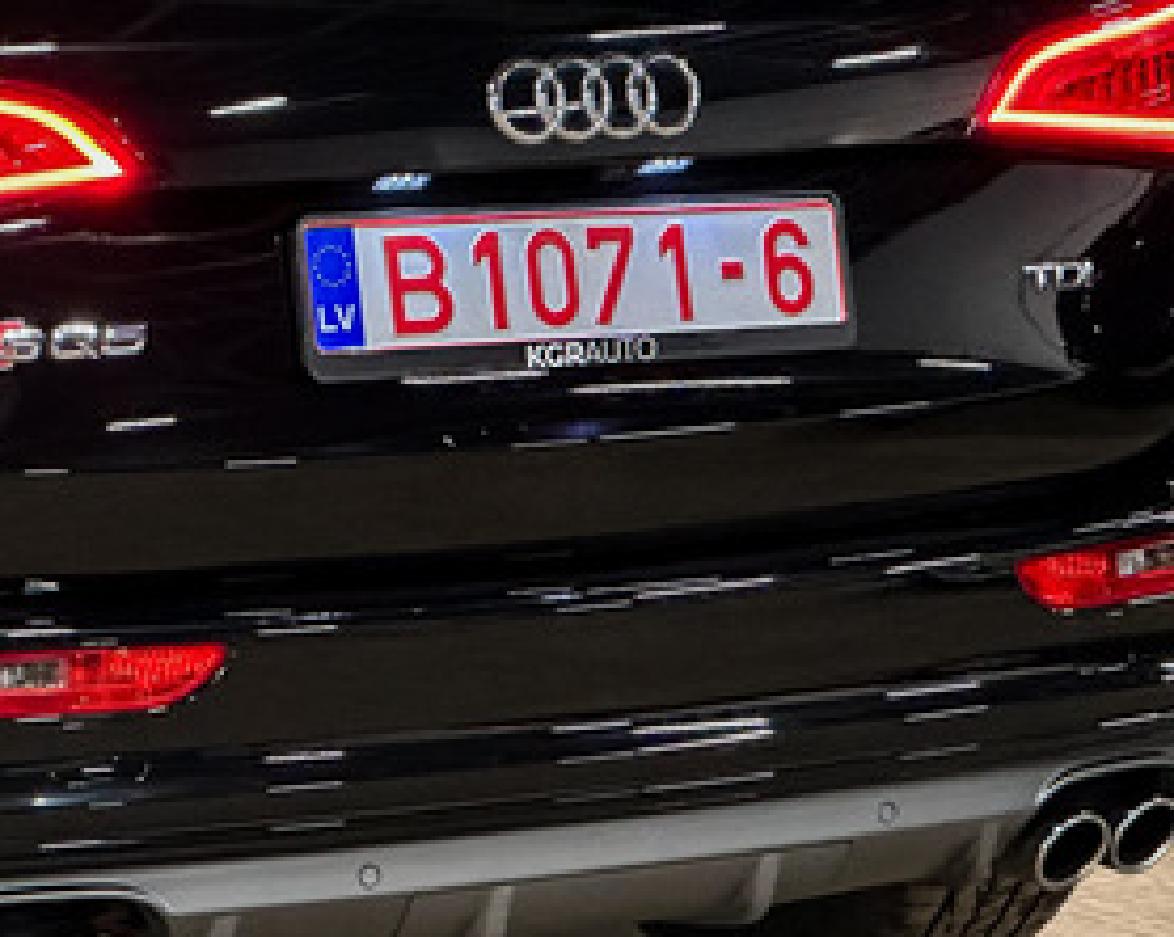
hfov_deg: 10.9
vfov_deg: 8.8
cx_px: 46
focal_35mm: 176
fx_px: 6111
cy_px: 215
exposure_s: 1/34
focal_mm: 9
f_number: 2.8
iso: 800
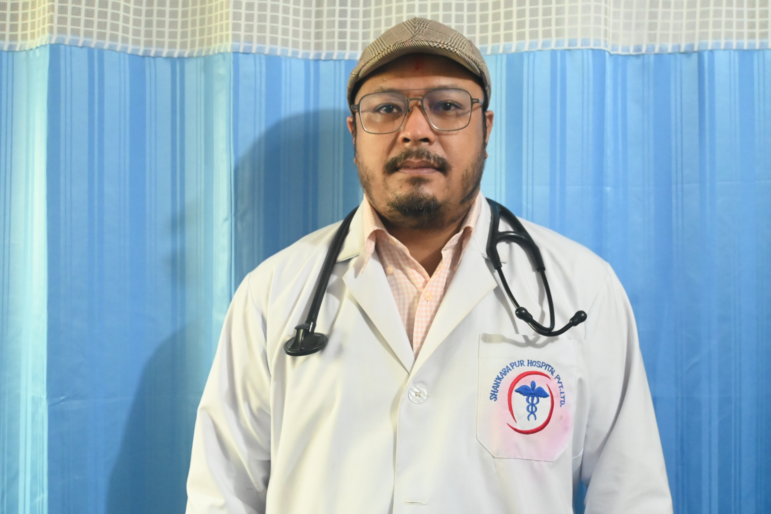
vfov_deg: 35.5
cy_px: 257
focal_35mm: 38
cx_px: 386
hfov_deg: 51.3
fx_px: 803
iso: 5000
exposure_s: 1/60
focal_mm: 25
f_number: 4.2
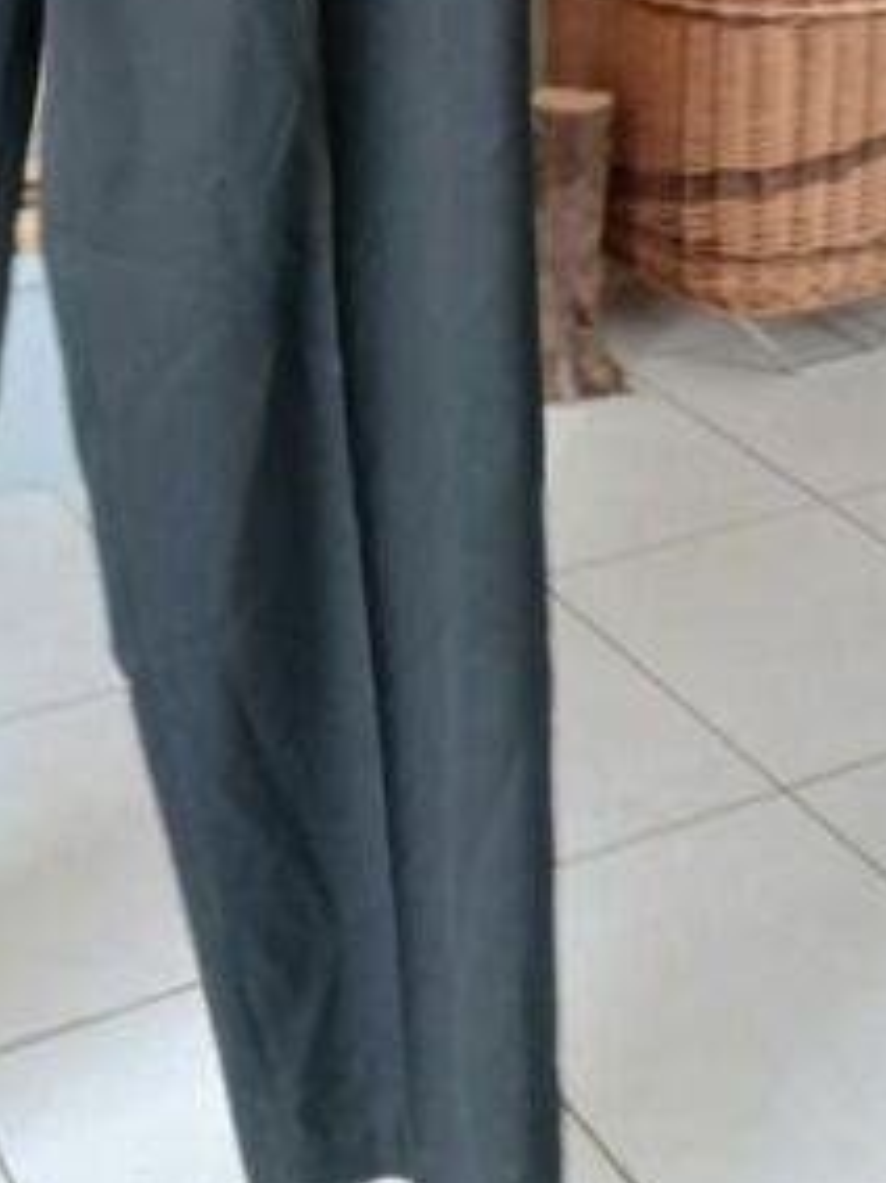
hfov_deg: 23.5
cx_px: 125
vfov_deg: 29.1
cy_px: -63
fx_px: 2083
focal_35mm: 61
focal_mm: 4
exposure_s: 1/20
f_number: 1.8
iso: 400
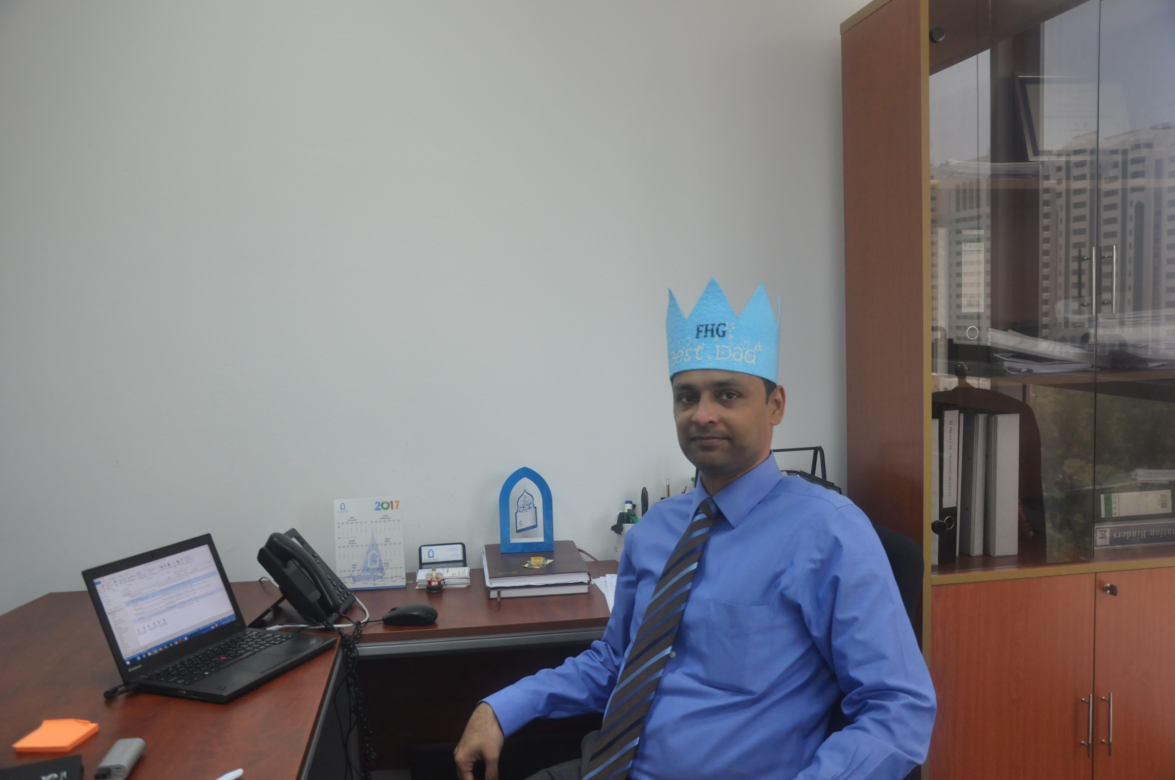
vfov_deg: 41.6
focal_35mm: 32
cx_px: 588
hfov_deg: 59.6
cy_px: 390
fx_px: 1027
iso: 800
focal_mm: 21
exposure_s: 1/125
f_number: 3.8
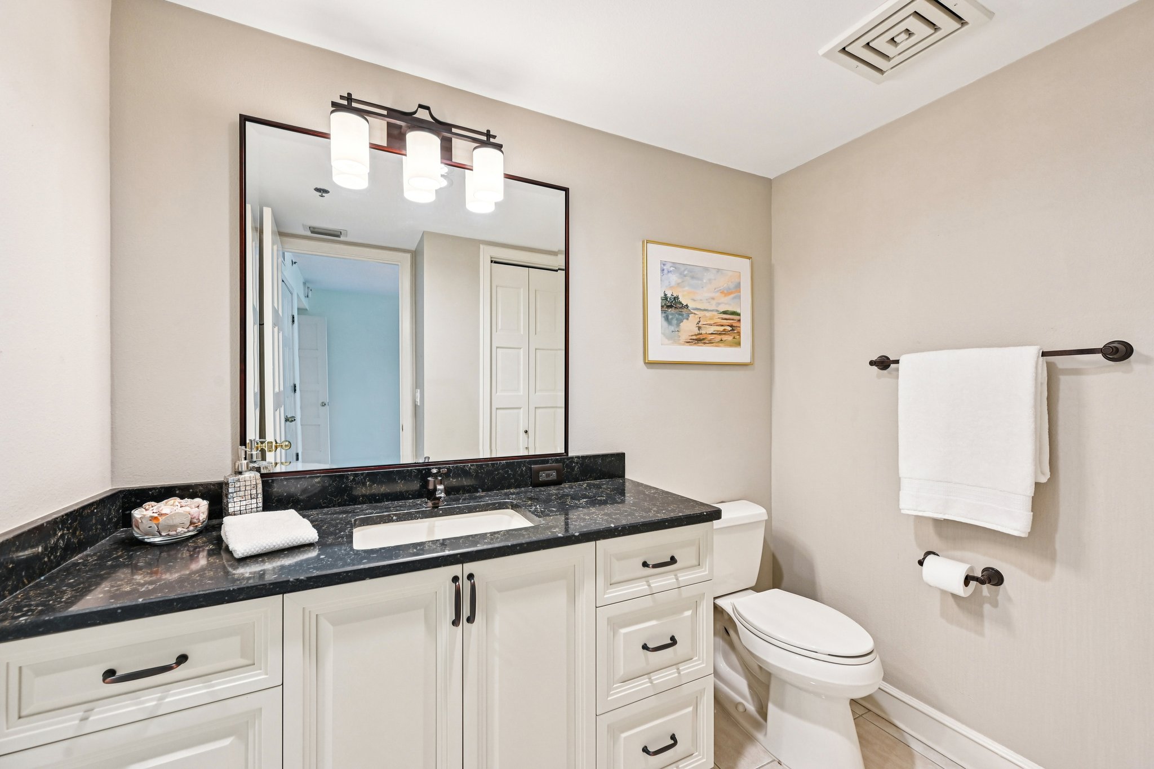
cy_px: 384
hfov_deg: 104.3
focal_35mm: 14
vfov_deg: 81.2
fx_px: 449
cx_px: 577
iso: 400
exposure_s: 1/20
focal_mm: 14
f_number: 8
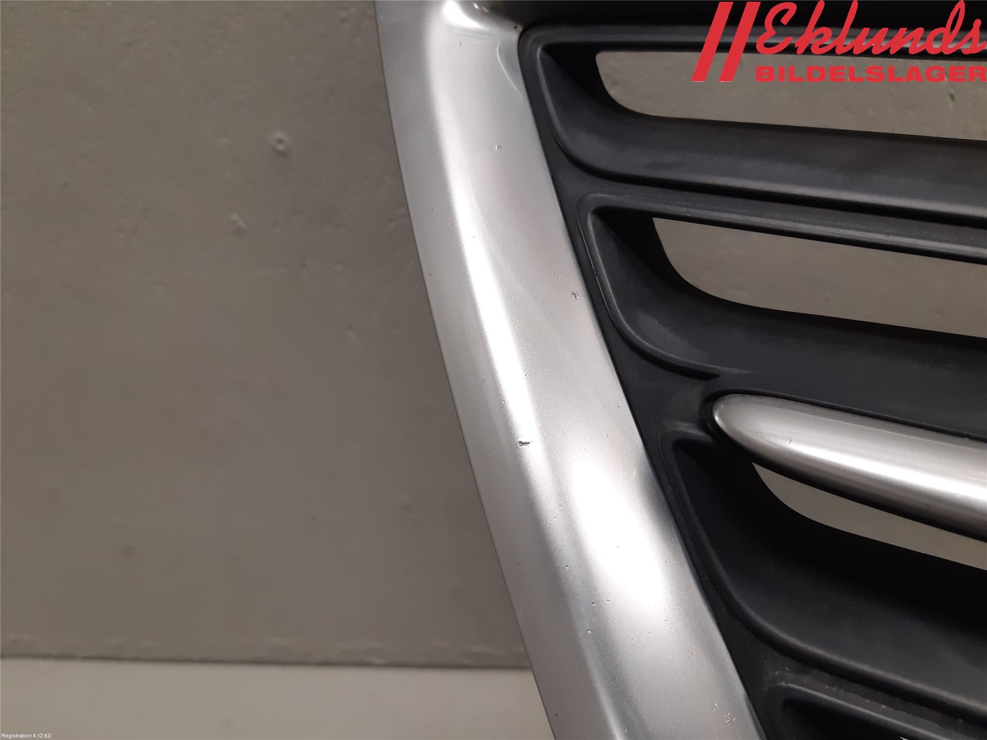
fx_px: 741
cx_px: 494
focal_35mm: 26
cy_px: 370
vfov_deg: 53.1
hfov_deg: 67.3
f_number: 1.7
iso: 80
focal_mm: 3.93
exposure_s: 1/50
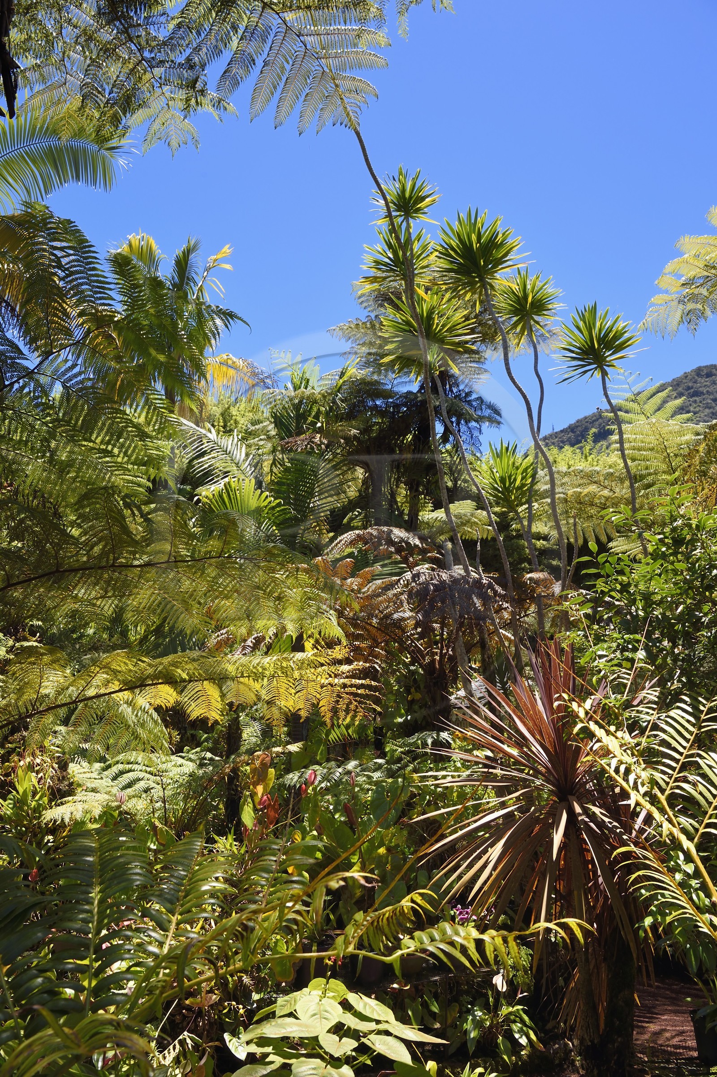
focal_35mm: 30
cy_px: 538
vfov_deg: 62.0
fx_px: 897
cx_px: 358
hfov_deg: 43.6
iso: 200
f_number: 11
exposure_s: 1/160
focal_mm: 30
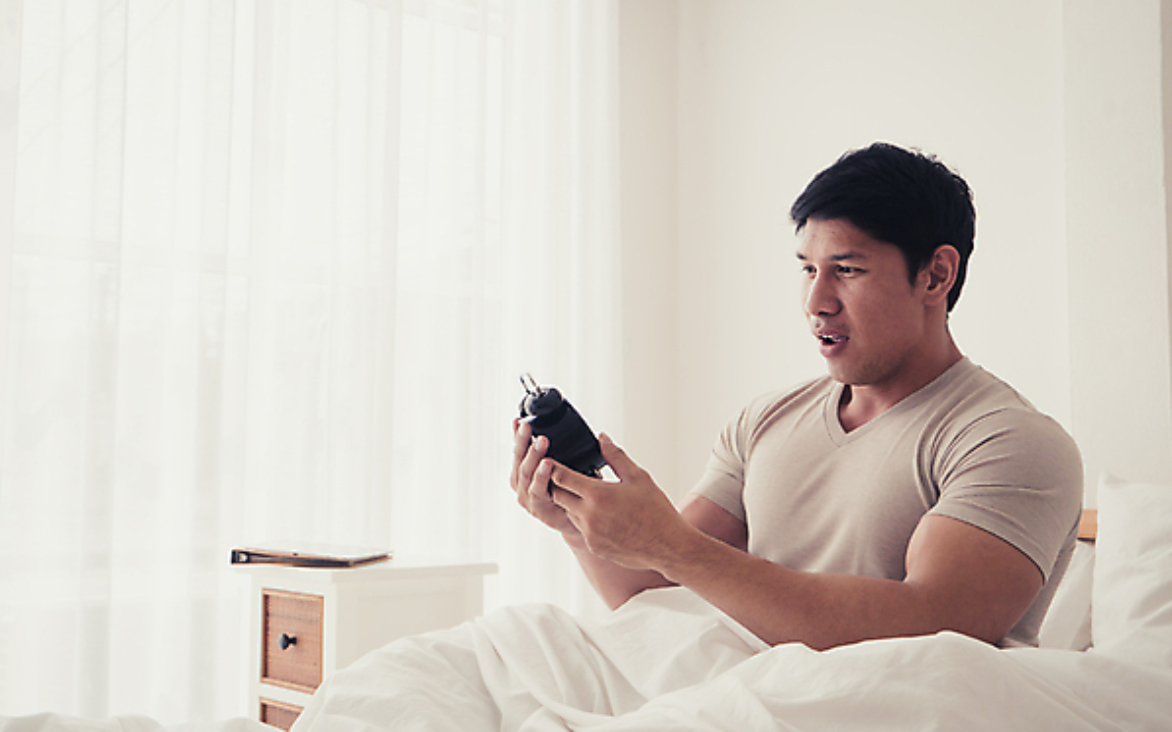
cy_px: 369
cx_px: 587
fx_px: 1373
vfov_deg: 29.9
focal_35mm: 43
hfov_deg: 46.2
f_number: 6.3
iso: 320
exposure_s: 1/400
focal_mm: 42
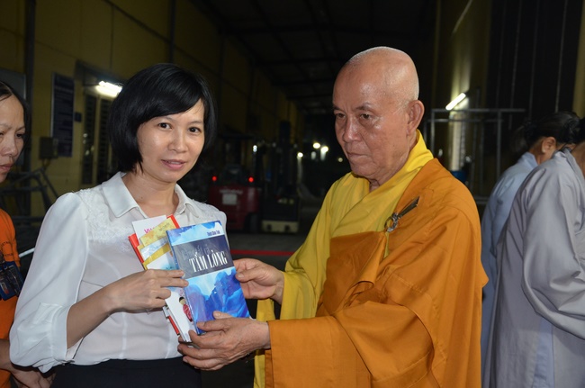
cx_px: 292
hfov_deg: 41.2
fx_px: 779
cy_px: 194
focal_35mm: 48
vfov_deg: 28.0
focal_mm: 32
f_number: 5
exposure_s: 1/60
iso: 1000
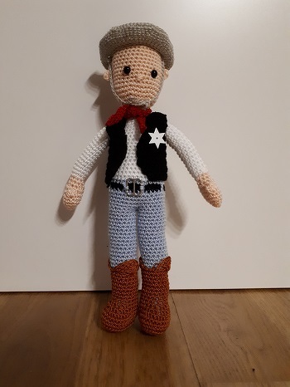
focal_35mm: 27
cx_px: 145
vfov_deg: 65.3
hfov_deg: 51.4
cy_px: 194
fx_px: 301
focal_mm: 3.6
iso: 400
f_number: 1.9
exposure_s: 1/17
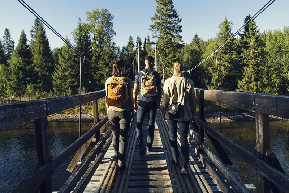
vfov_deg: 37.8
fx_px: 281
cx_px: 144
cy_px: 96
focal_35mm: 35
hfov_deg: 54.4
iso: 200
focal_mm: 35
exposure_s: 1/4000
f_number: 2.2
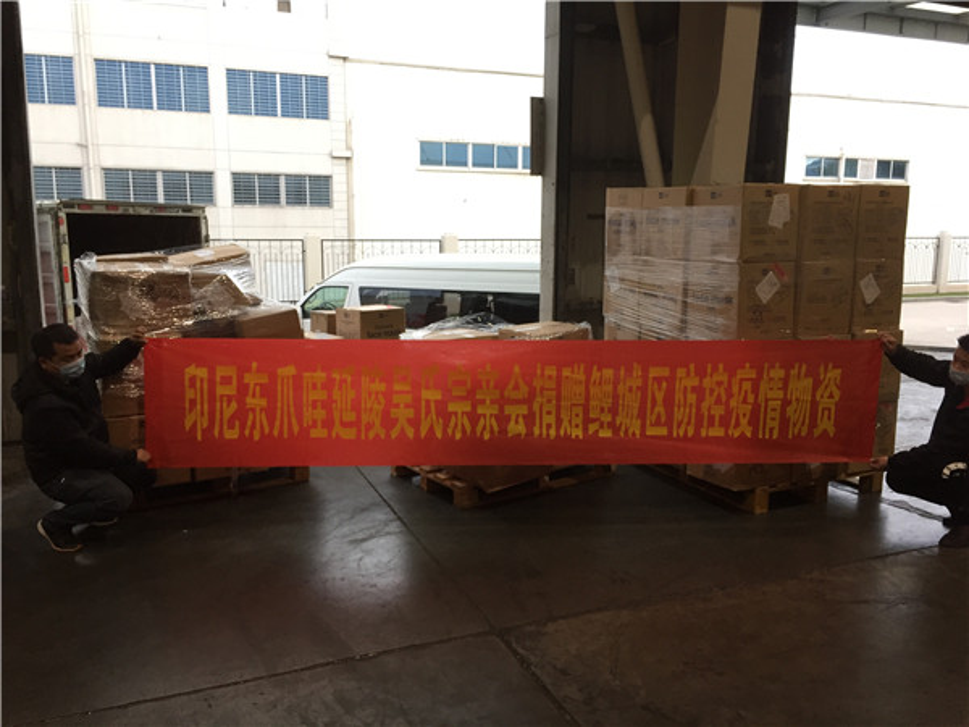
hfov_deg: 61.7
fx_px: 812
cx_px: 484
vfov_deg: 48.2
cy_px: 364
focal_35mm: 29
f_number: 2.2
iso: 64
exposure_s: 1/33
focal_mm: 4.15
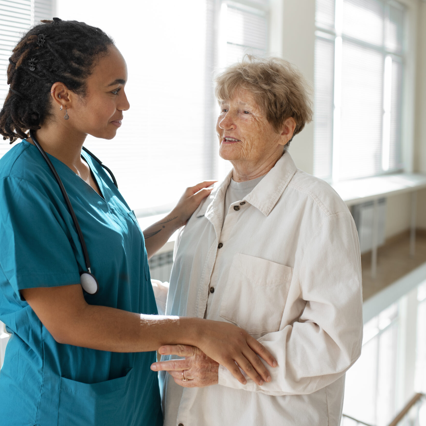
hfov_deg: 36.5
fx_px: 640
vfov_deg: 36.8
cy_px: 210
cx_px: 149
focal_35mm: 46
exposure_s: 1/400
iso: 320
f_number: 2.8
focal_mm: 35
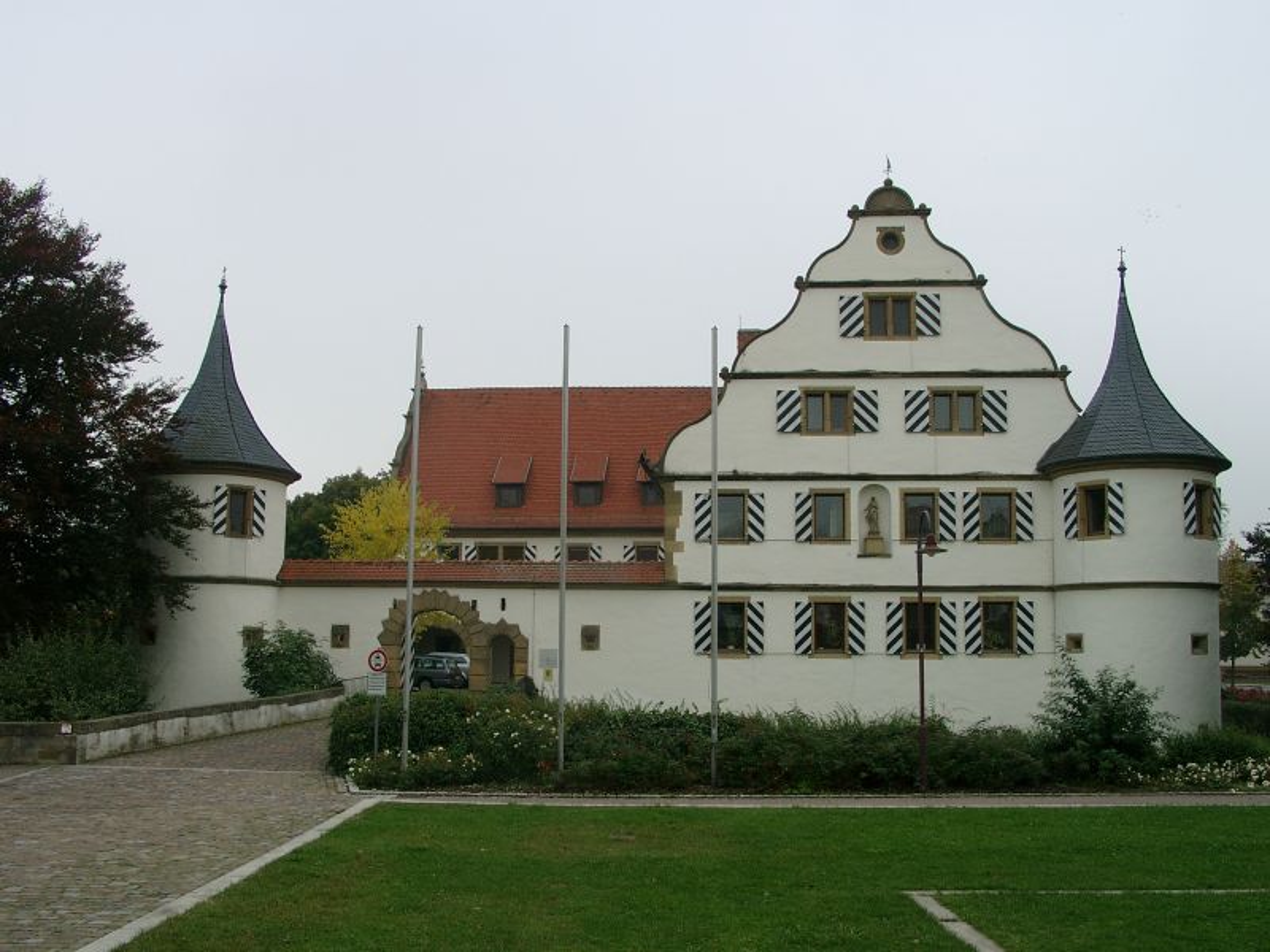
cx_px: 635
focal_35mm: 34
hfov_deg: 54.0
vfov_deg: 41.8
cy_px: 476
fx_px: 1247
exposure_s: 1/409
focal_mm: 7.13
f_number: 4
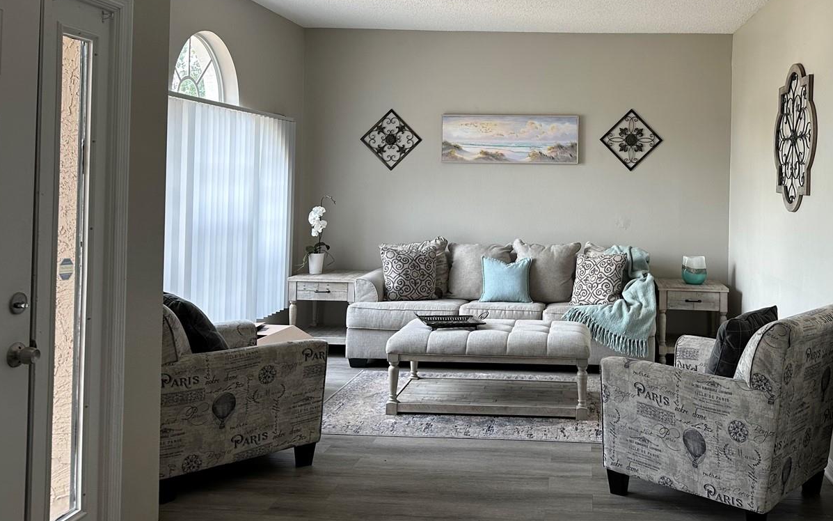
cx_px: 548
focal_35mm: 34
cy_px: 163
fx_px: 772
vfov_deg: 36.8
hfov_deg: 55.6
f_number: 1.78
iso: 125
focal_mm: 6.86
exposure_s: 1/121
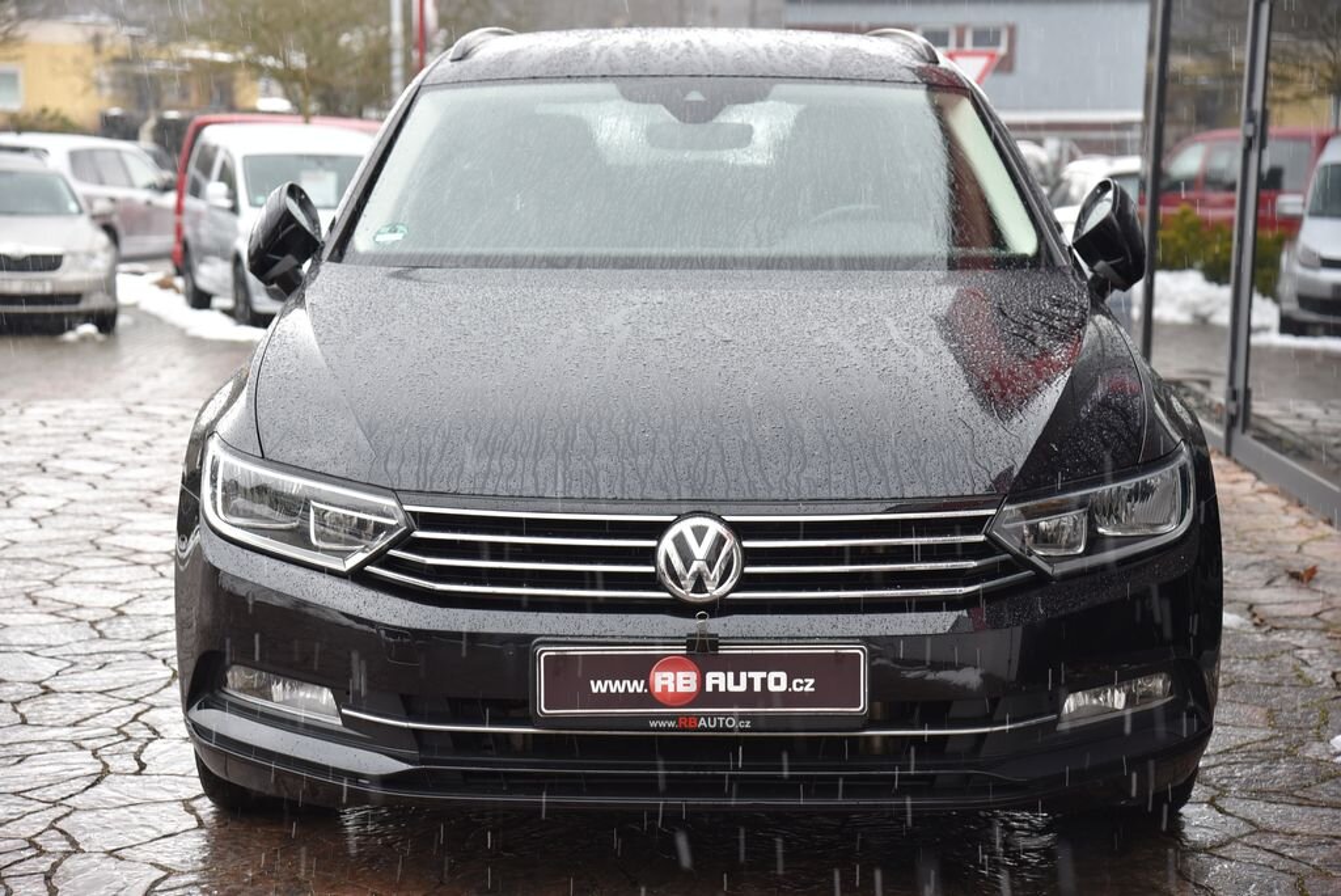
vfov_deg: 18.2
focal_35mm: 75
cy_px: 448
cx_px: 670
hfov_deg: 27.0
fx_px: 2795
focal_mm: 75
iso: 500
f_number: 5
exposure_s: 1/100
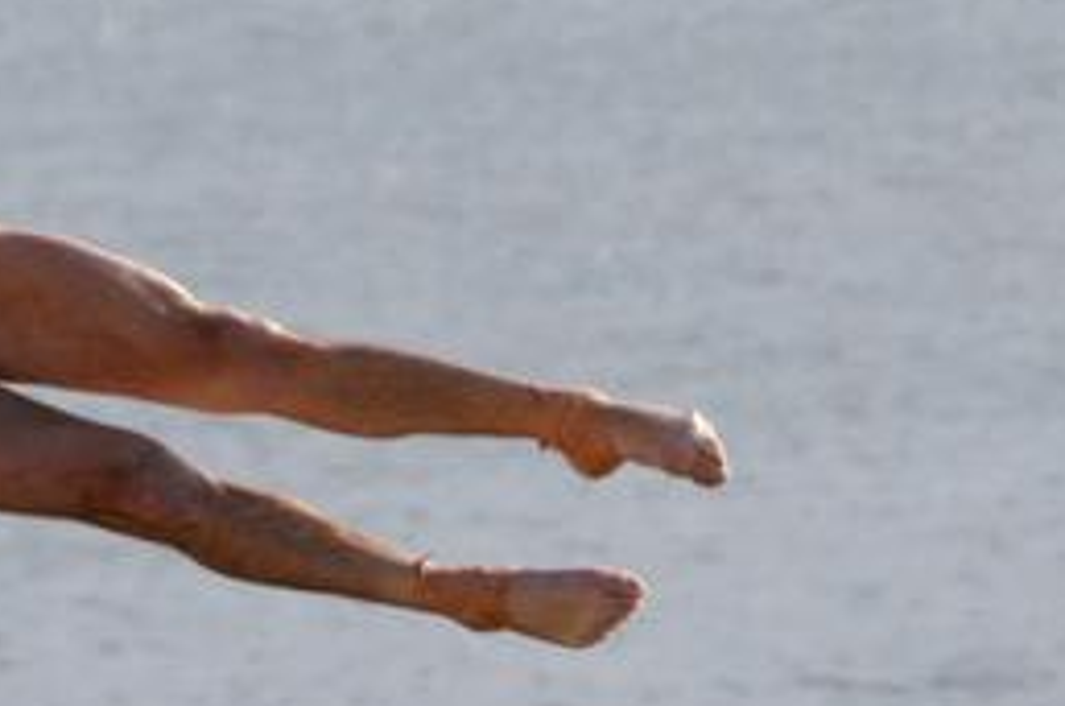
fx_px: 20640
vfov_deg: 2.0
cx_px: -116
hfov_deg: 3.0
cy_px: 332
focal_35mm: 699
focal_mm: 200
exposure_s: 1/1250
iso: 400
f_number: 7.1
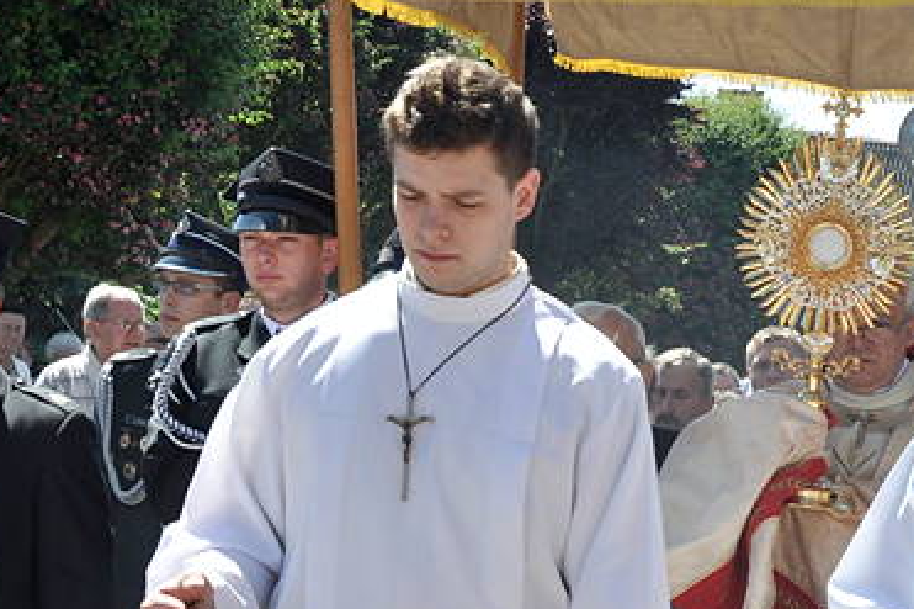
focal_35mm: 103
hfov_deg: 19.5
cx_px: 813
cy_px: 588
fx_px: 2614
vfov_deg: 13.1
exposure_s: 1/500
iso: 400
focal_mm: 30
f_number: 11
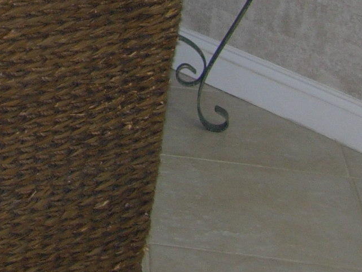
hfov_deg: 12.1
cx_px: -222
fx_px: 1610
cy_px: -173
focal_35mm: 154
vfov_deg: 9.3
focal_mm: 7.8
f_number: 2.8
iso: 79
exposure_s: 1/32
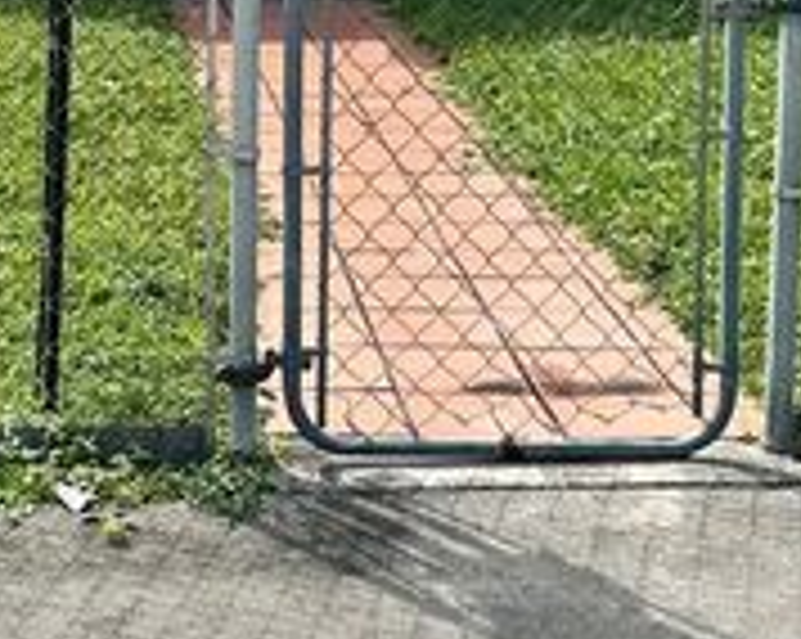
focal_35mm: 88
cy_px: -52
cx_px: 104
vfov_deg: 16.9
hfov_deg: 21.3
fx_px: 2084
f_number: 1.78
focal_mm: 6.86
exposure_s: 1/9709
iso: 80
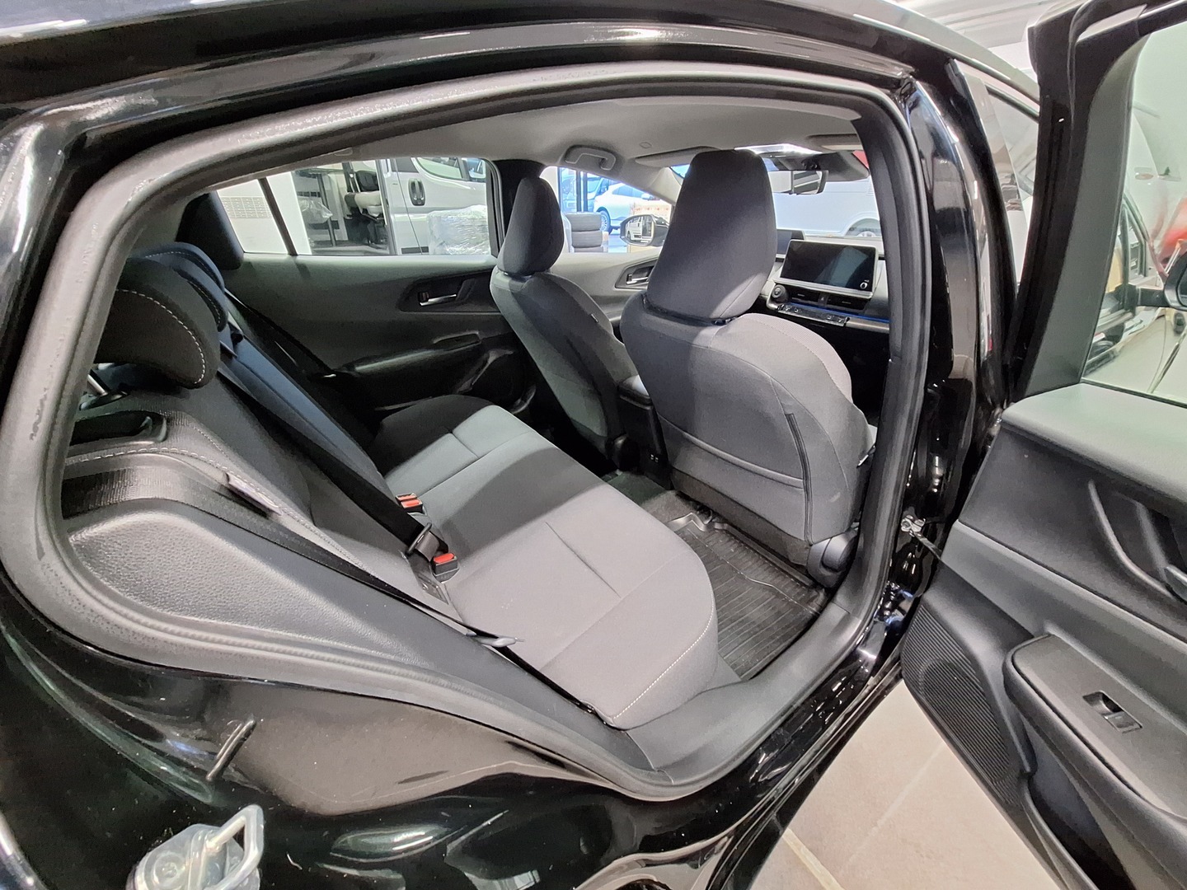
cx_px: 594
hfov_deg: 106.2
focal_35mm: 13
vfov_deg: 89.9
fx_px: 446
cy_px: 445
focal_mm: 1.74
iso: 640
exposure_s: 1/20
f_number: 2.2
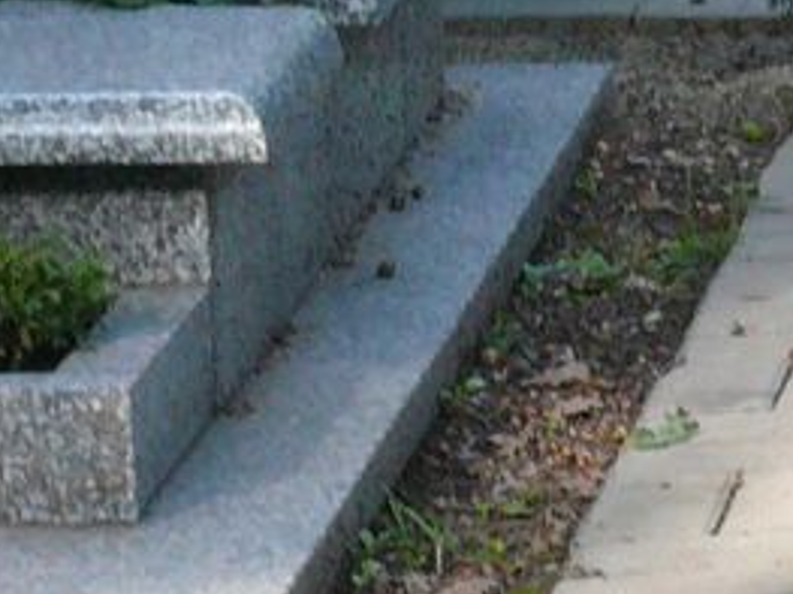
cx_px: 2189
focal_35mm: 359
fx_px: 8220
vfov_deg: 4.1
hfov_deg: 5.3
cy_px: 366
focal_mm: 10.3
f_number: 4.1
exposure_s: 1/100
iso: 100
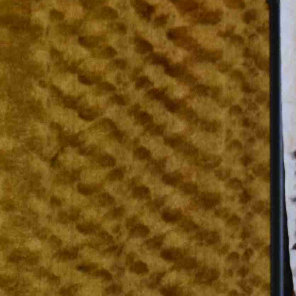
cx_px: 534
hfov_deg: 3.6
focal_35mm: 479
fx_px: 4634
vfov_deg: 3.7
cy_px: 209
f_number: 5.3
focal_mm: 70
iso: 1600
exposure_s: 1/100
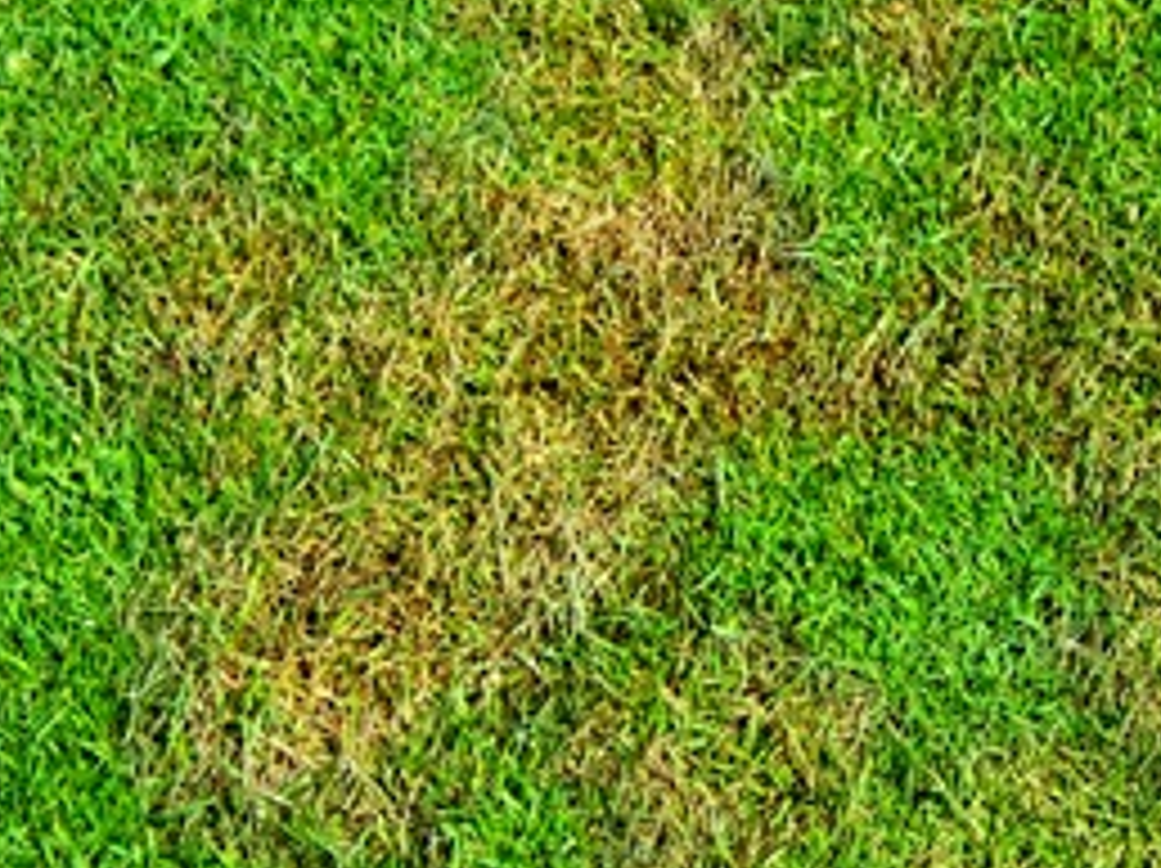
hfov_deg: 10.2
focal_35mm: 194
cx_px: 873
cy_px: 578
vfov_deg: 7.6
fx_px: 6501
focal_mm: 16.6
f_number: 4.9
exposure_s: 1/250
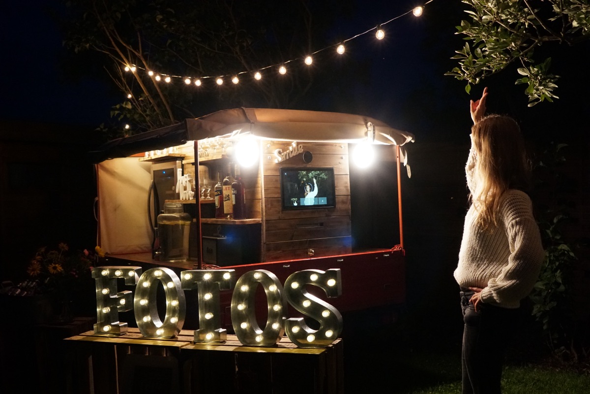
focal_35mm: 38
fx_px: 615
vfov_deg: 35.5
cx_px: 295
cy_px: 197
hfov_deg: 51.3
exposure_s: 1/160
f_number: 4
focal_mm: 25
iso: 5000
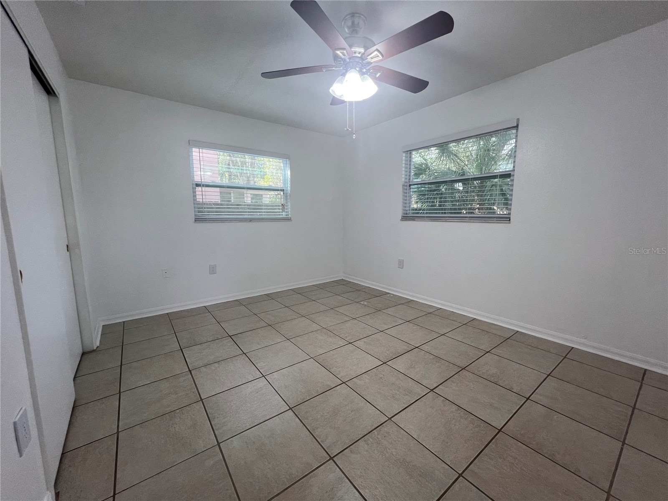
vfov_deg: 89.9
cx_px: 334
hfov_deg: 106.2
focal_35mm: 13
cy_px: 250
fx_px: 251
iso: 100
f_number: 1.8
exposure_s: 1/120
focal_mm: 1.57
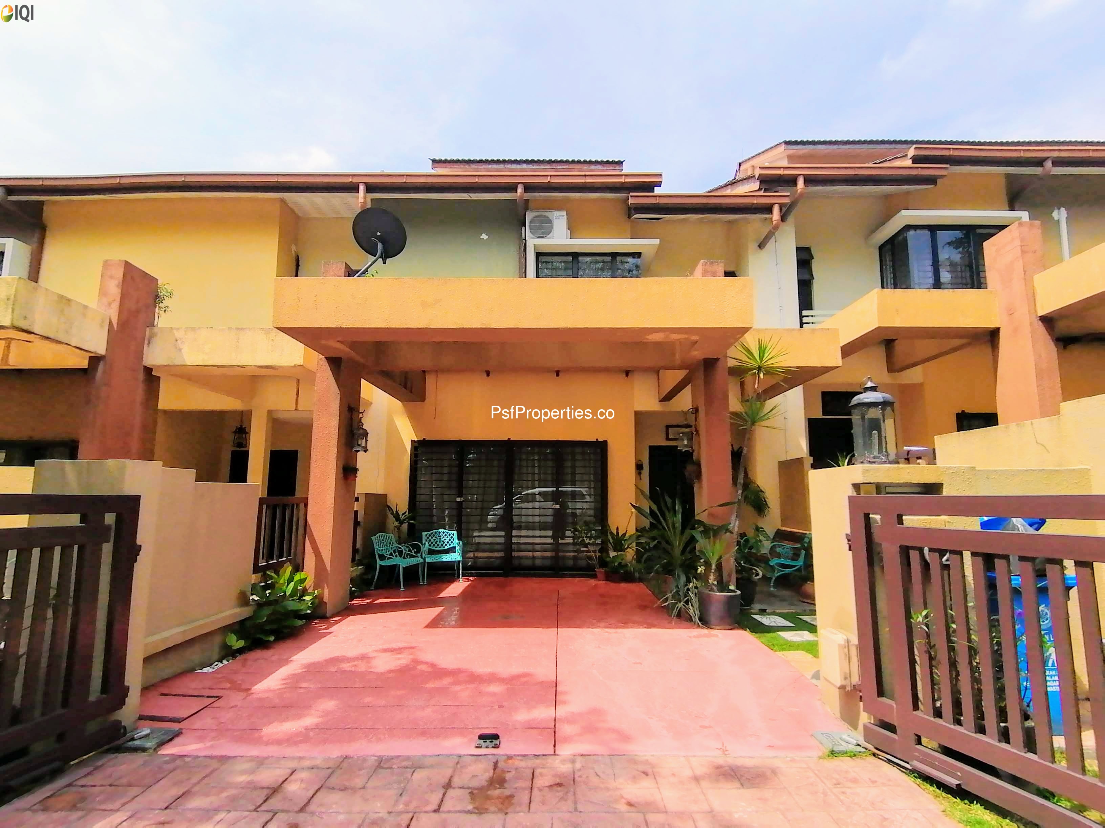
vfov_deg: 74.7
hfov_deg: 91.0
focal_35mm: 17
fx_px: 543
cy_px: 414
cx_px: 552
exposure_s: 1/1079
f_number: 2.4
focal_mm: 1.78
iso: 50
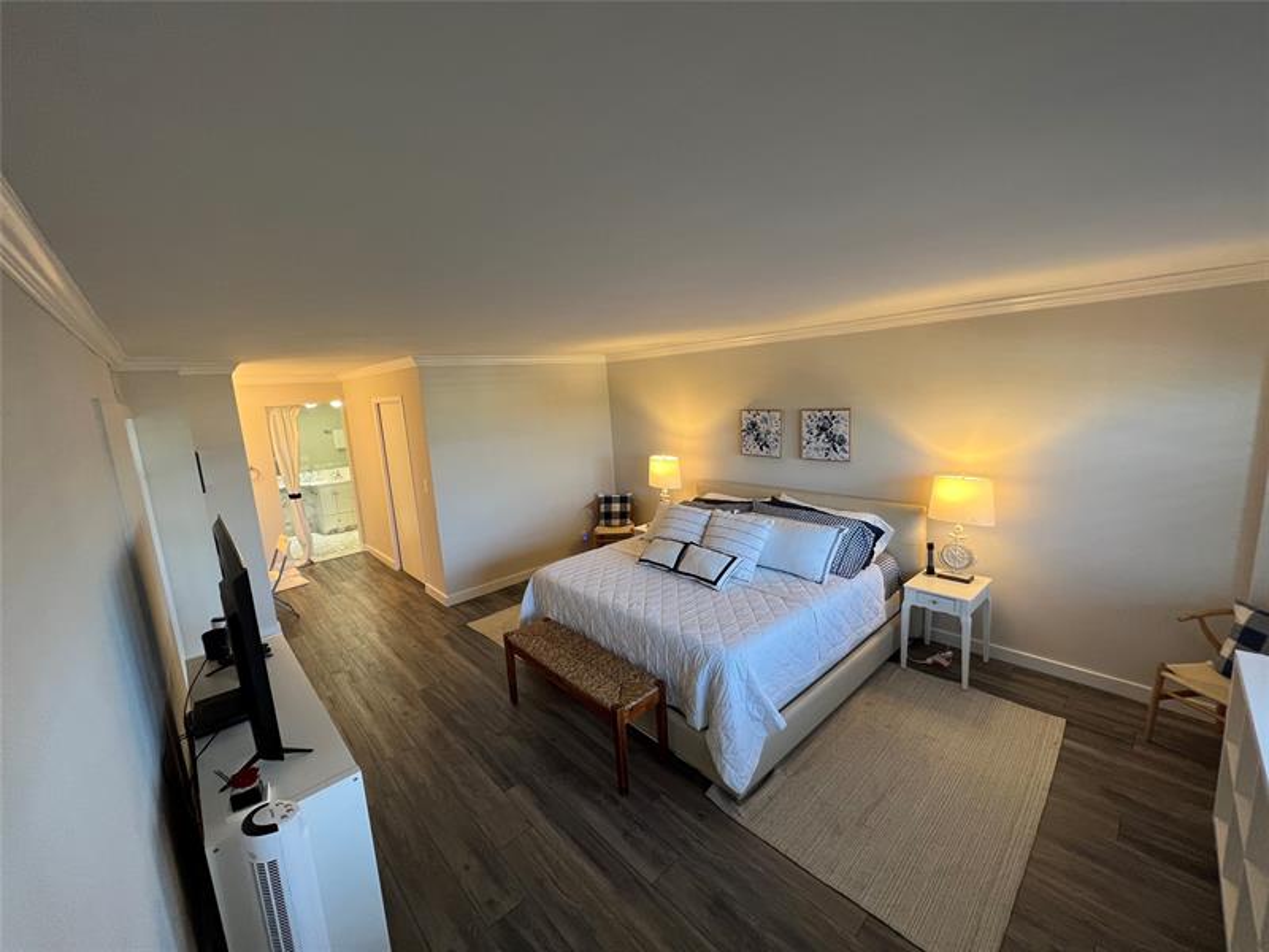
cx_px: 634
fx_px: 477
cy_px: 476
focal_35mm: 13
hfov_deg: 106.2
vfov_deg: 89.9
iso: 160
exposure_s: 1/60
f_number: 1.8
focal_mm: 1.57
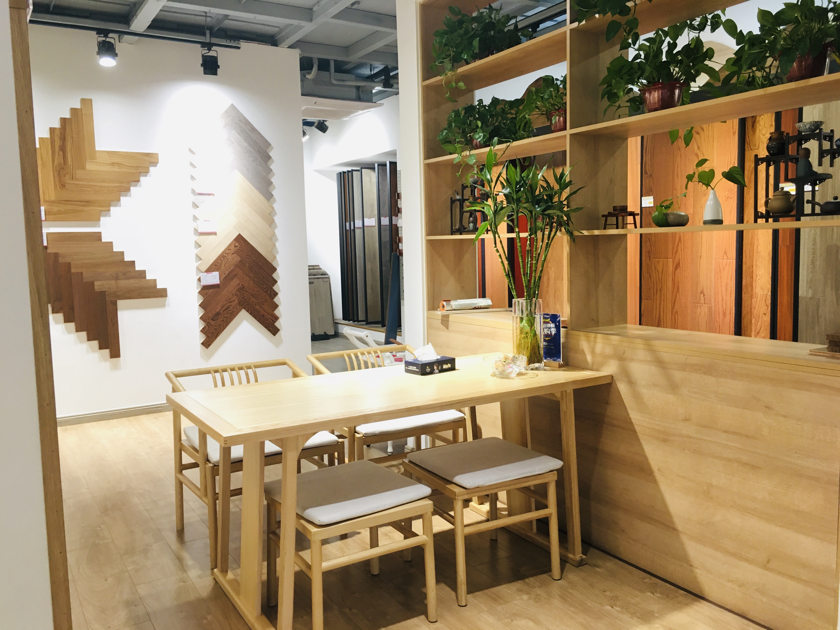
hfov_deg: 61.7
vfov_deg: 48.2
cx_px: 420
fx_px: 704
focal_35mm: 29
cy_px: 315
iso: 125
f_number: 2.2
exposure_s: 1/33
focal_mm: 4.15
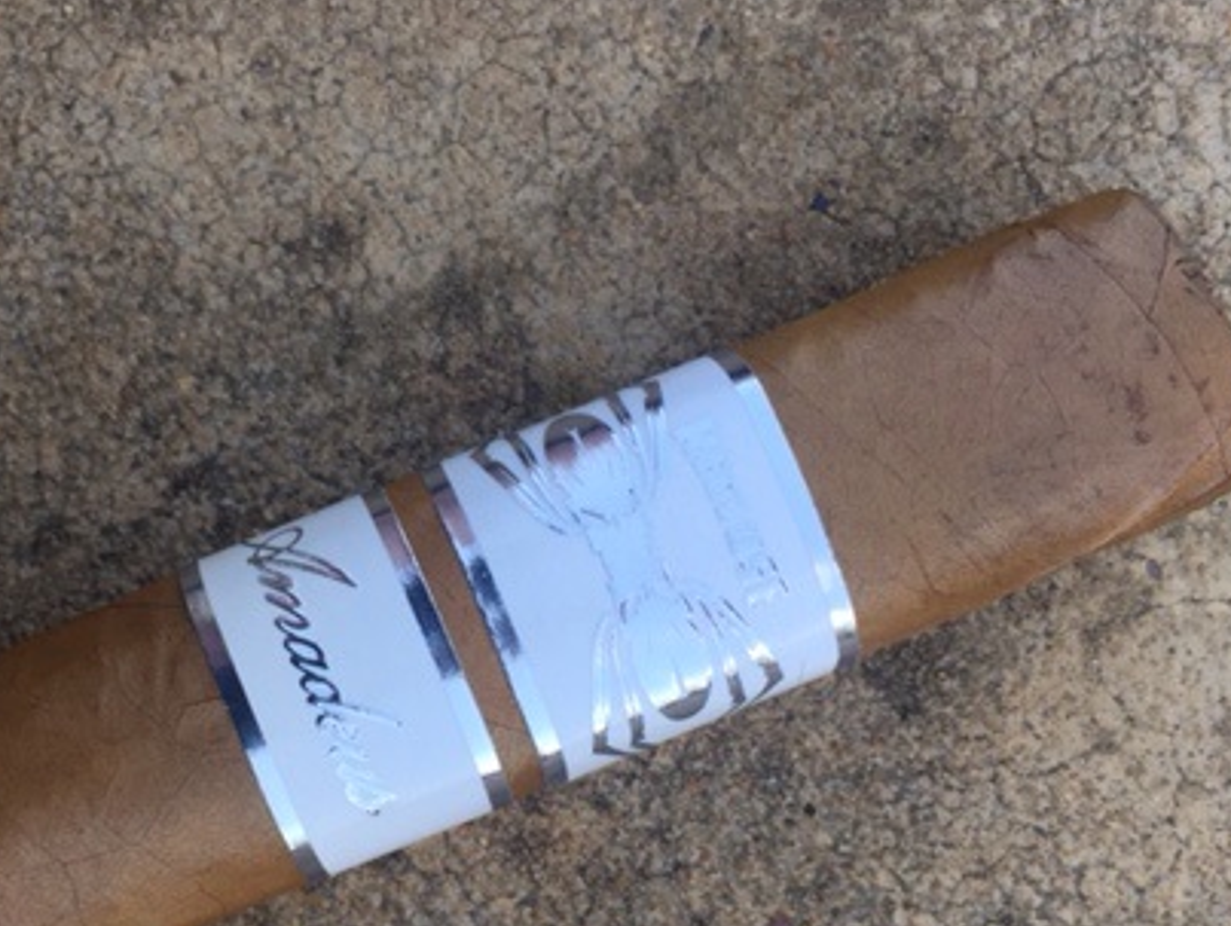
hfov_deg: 40.6
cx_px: 394
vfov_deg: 31.1
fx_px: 1637
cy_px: 669
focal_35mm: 46
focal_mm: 4.15
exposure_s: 1/257
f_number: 2.2
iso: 32
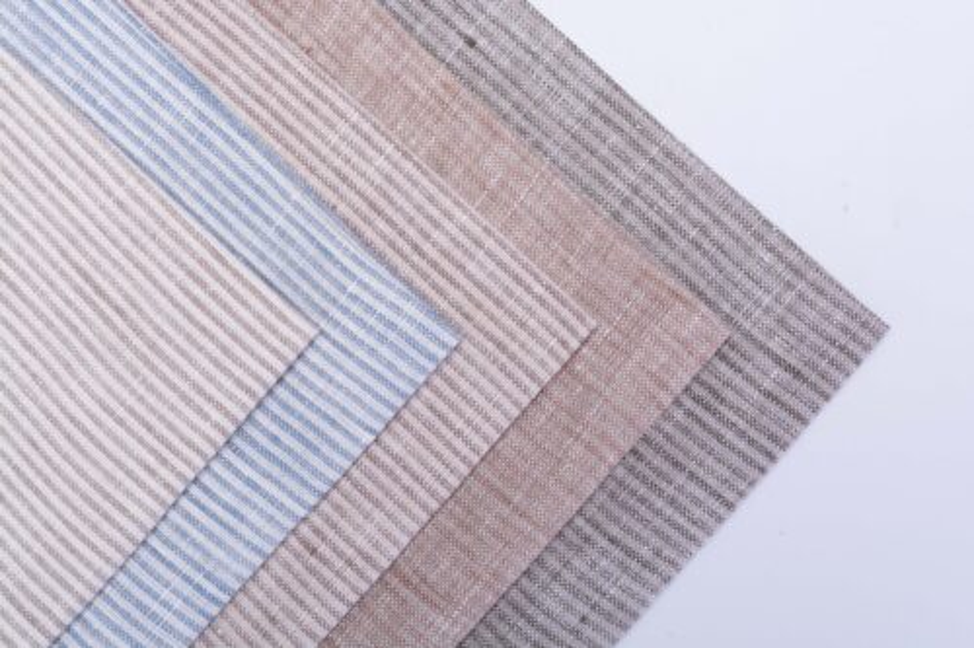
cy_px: 324
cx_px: 487
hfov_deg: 38.9
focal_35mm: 51
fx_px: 1379
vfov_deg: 26.5
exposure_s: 1/125
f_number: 11
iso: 100
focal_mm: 34
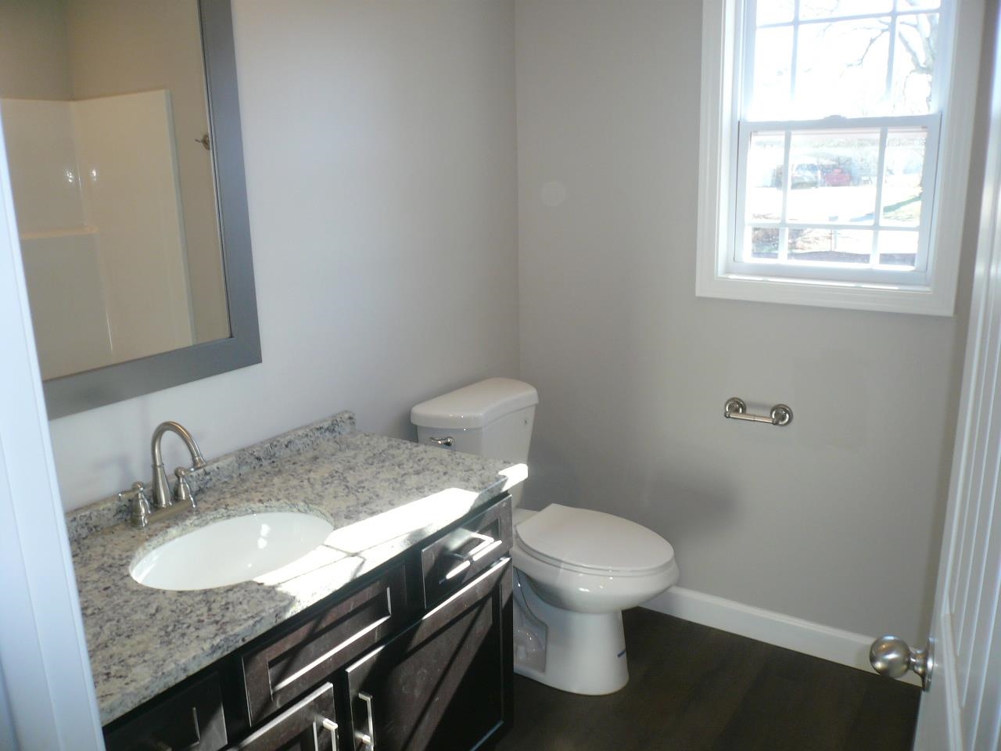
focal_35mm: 28
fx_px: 810
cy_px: 376
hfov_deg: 63.4
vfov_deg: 49.7
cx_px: 500
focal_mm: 4.6
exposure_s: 1/60
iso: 100
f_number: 2.8
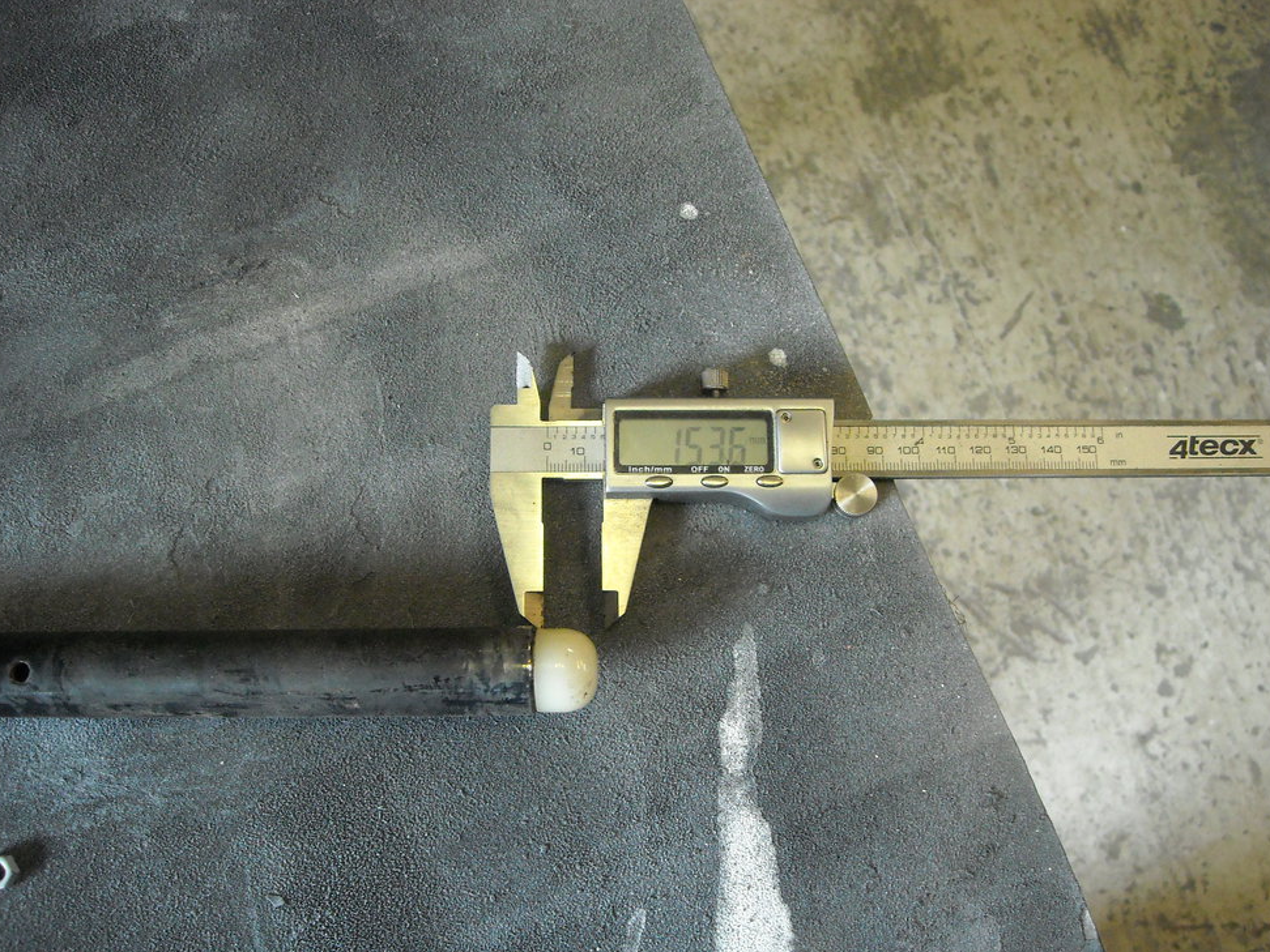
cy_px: 478
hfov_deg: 51.4
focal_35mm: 36
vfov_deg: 39.7
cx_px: 642
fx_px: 1321
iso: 400
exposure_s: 1/44
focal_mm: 5.7
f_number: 2.8
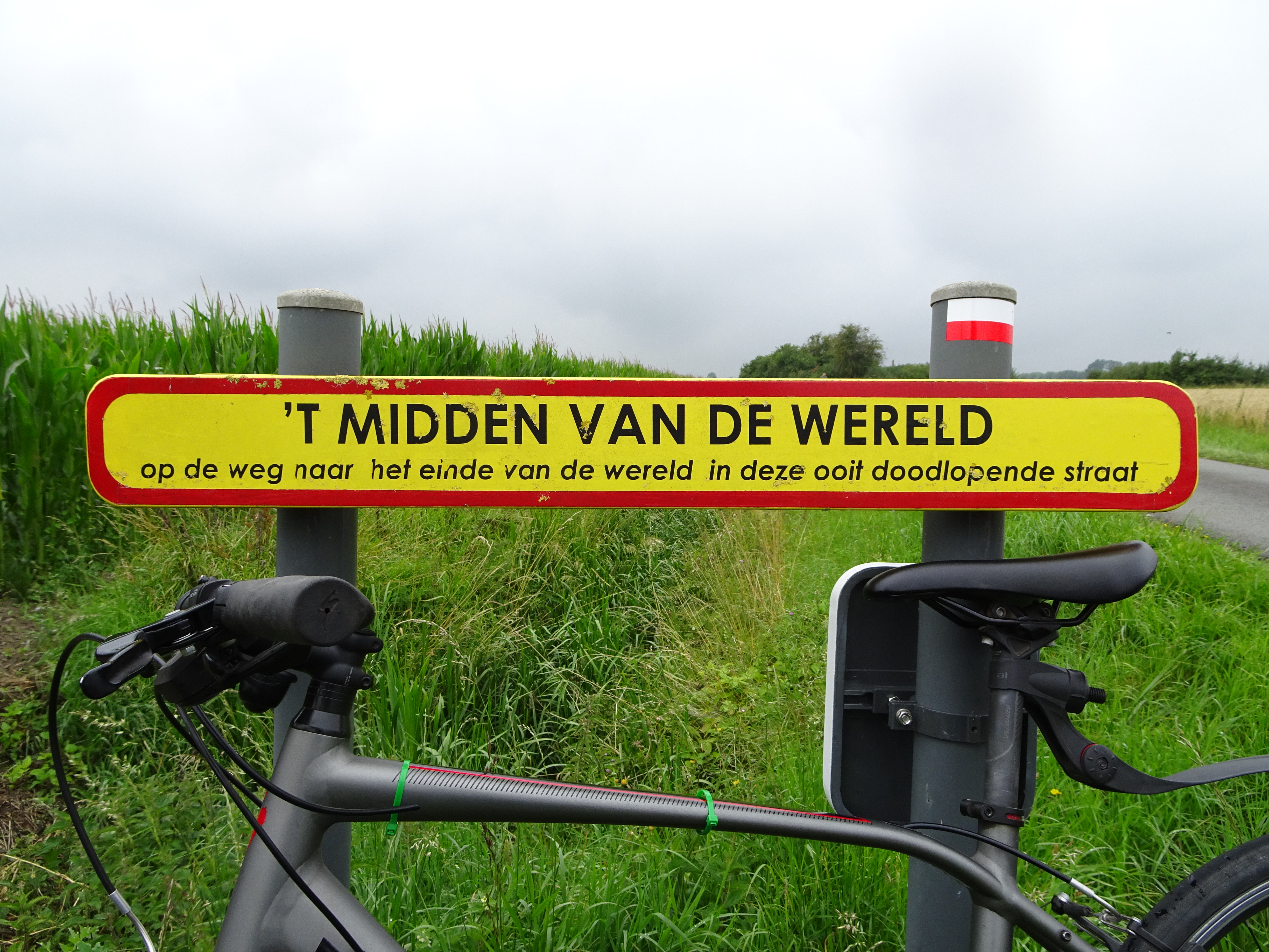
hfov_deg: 71.6
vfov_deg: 56.8
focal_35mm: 24
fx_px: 880
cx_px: 634
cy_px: 476
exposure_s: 1/400
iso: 80
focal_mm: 4.1
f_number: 3.5
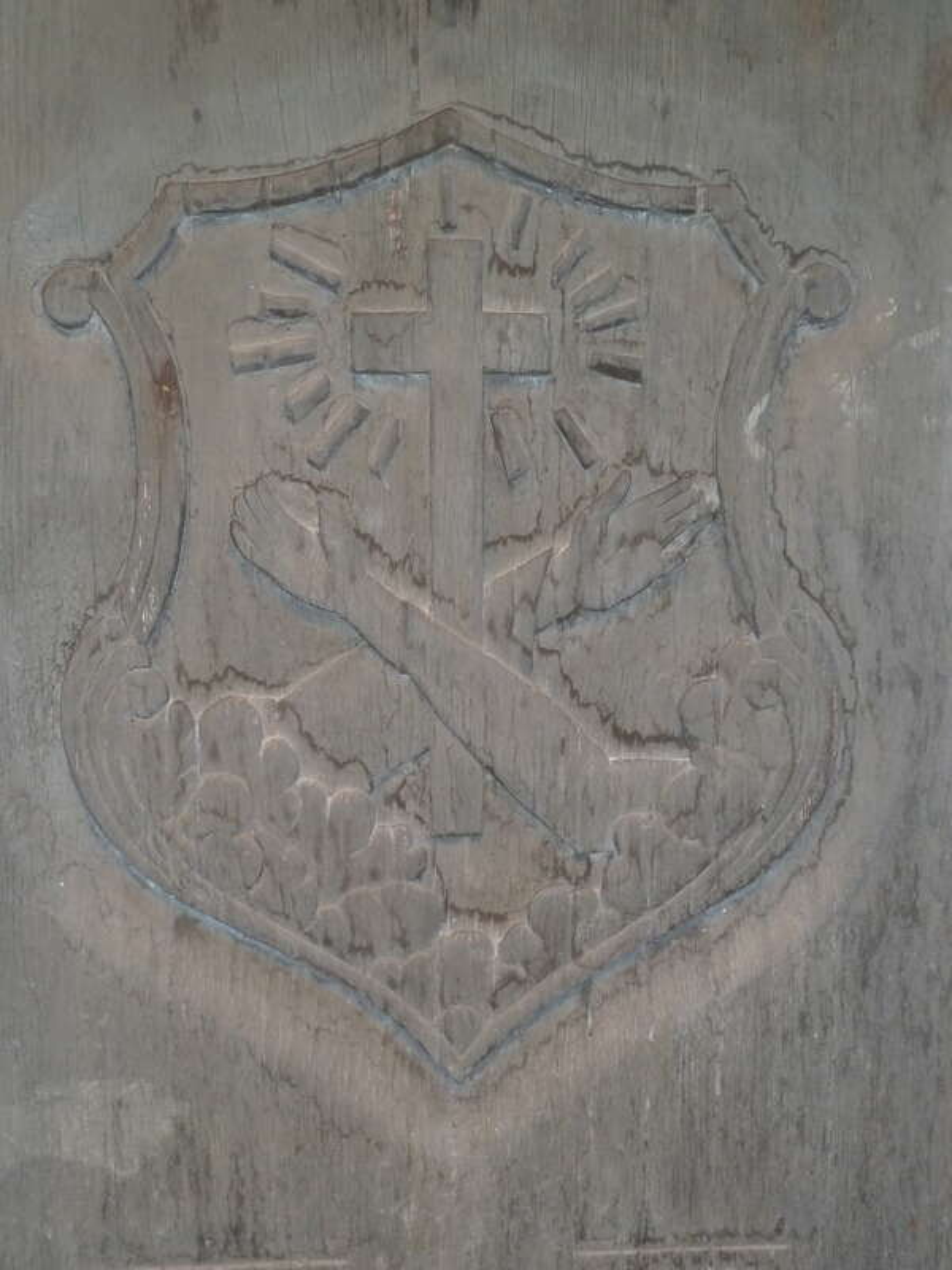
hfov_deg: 30.3
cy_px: 635
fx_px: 1760
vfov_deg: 39.7
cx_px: 476
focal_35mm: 48
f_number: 3.8
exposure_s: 1/30
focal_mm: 7.9
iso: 200
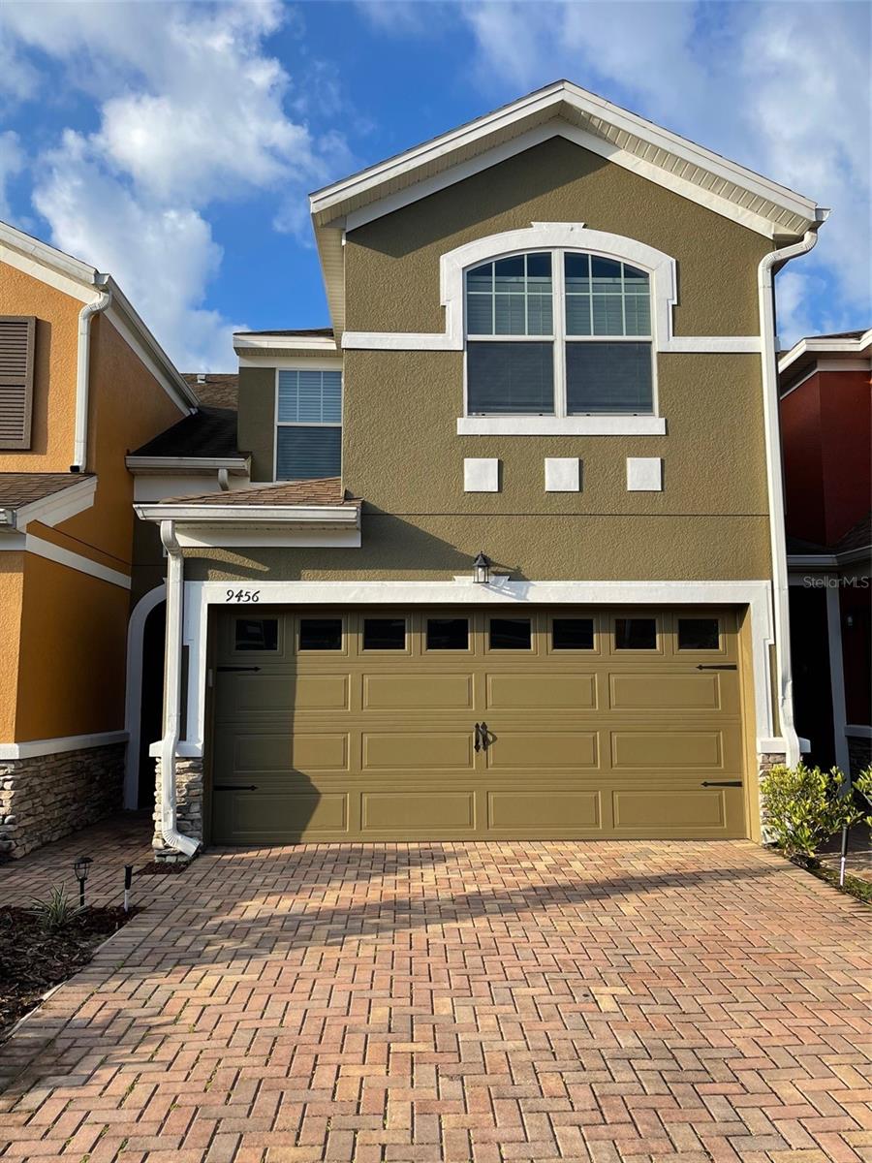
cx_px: 436
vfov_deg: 67.3
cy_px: 582
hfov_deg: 53.1
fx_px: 873
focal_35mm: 26
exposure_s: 1/2165
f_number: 1.6
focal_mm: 5.1
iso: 32
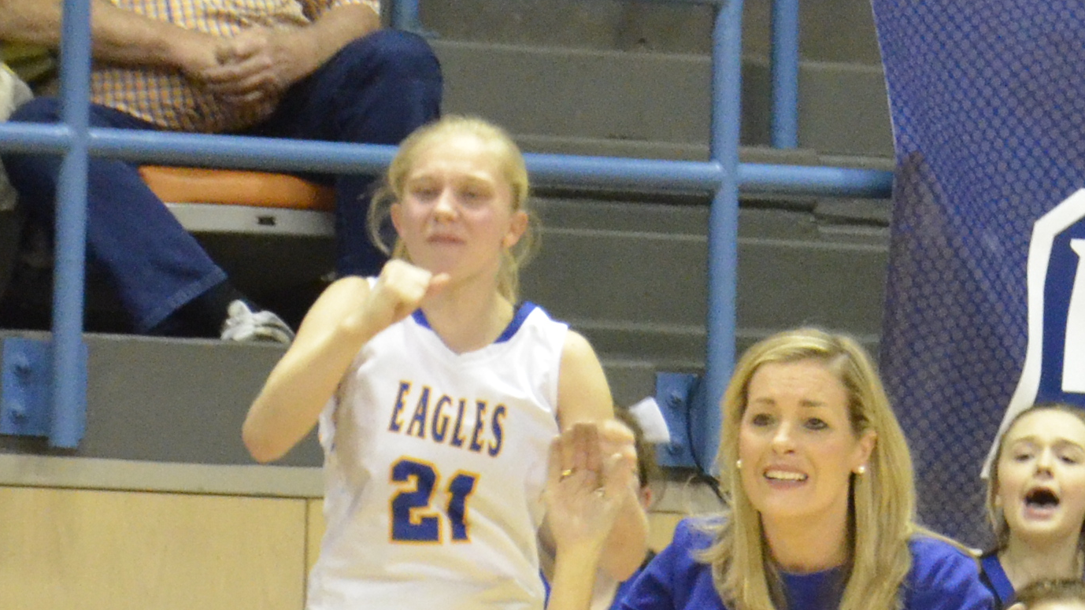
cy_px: 792
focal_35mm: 589
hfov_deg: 3.7
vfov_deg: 2.1
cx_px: 1035
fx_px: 16941
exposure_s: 1/250
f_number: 5.6
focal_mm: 105
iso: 4000
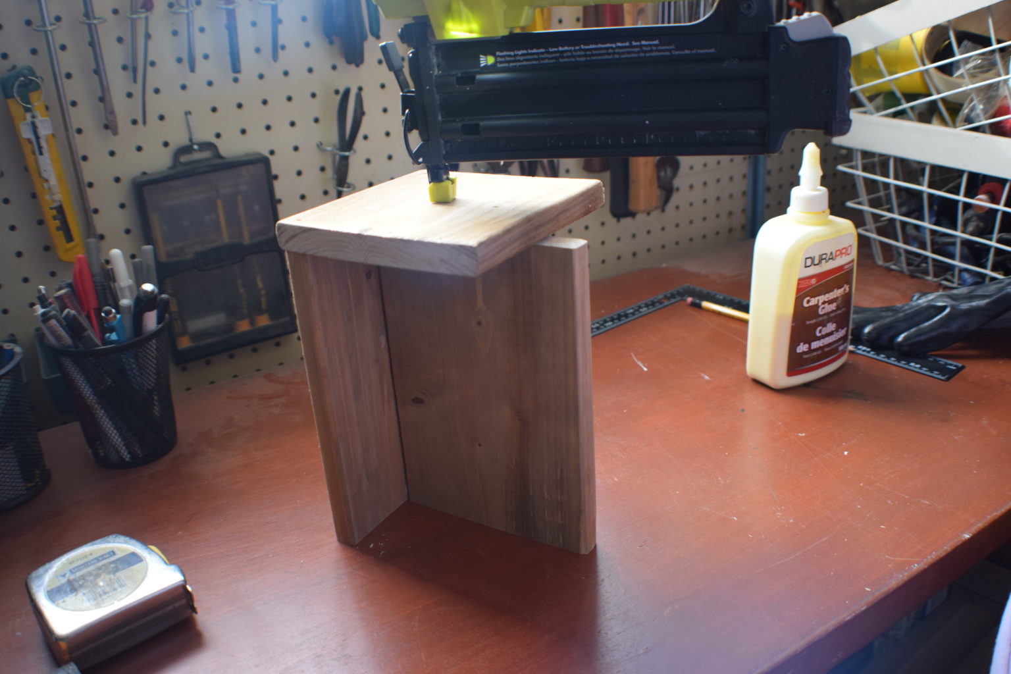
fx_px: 1095
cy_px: 337
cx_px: 506
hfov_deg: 49.6
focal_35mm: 39
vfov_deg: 34.2
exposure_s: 1/60
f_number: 4
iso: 640
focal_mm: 26
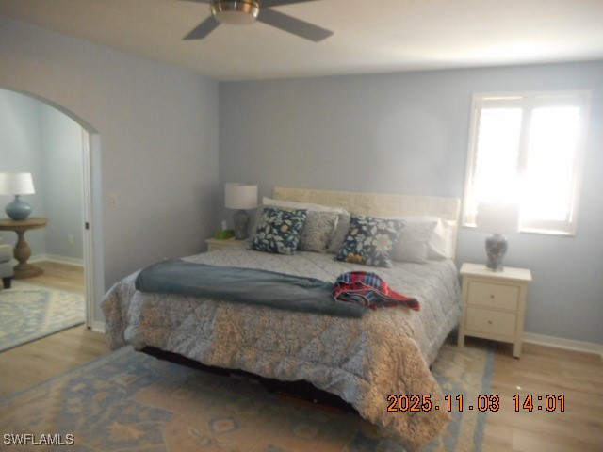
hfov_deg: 69.4
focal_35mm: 25
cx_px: 302
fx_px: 435
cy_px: 226
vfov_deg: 54.9
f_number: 3.7
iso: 560
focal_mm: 4.5
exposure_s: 1/25
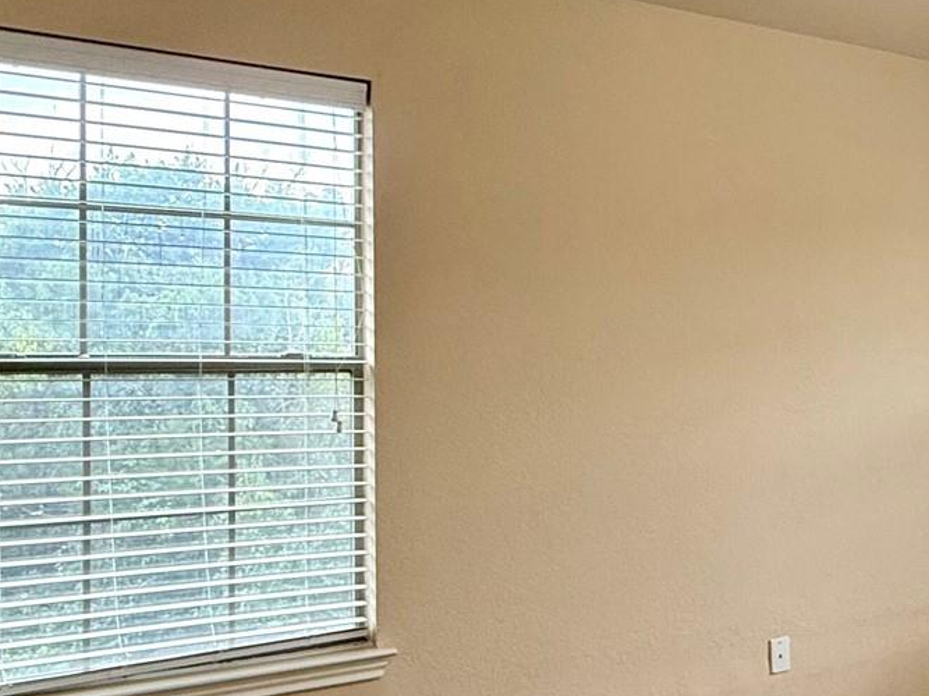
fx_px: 1154
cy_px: 359
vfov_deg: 33.6
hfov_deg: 37.0
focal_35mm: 43
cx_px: 1017
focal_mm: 2.22
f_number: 2.2
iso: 80
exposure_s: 1/120
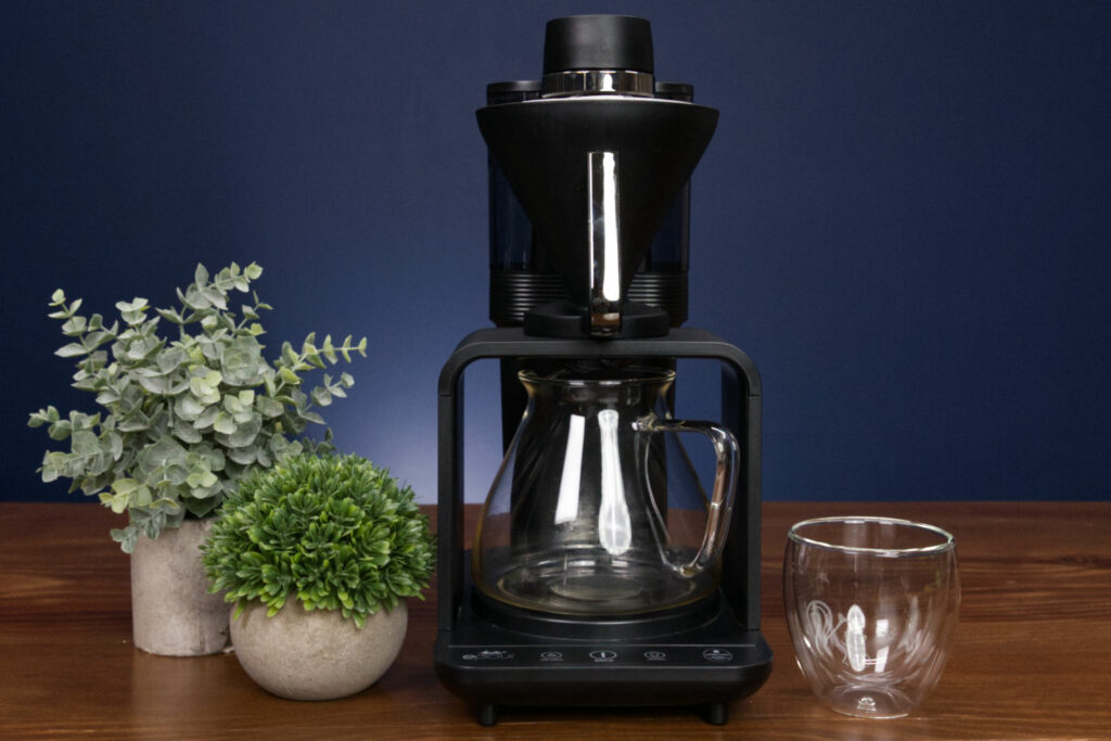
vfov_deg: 36.9
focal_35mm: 36
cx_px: 556
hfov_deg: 53.1
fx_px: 1111
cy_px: 370
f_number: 8
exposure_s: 1/100
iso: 2000
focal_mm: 24
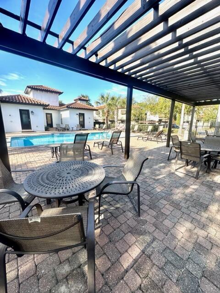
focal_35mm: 14
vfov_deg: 102.1
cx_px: 110
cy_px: 146
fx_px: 119
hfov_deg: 85.7
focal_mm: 2.22
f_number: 2.2
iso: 40
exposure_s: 1/606
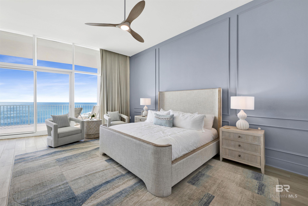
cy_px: 103
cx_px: 154
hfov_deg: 102.3
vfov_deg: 79.2
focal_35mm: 14
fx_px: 124
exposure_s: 1/160
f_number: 11
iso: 400
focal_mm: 14.5
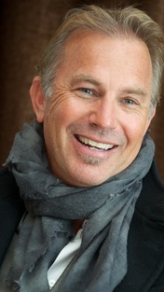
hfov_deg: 5.0
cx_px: 119
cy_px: 173
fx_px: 1864
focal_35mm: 241
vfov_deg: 8.9
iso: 800
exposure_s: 1/60
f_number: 5.6
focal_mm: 180
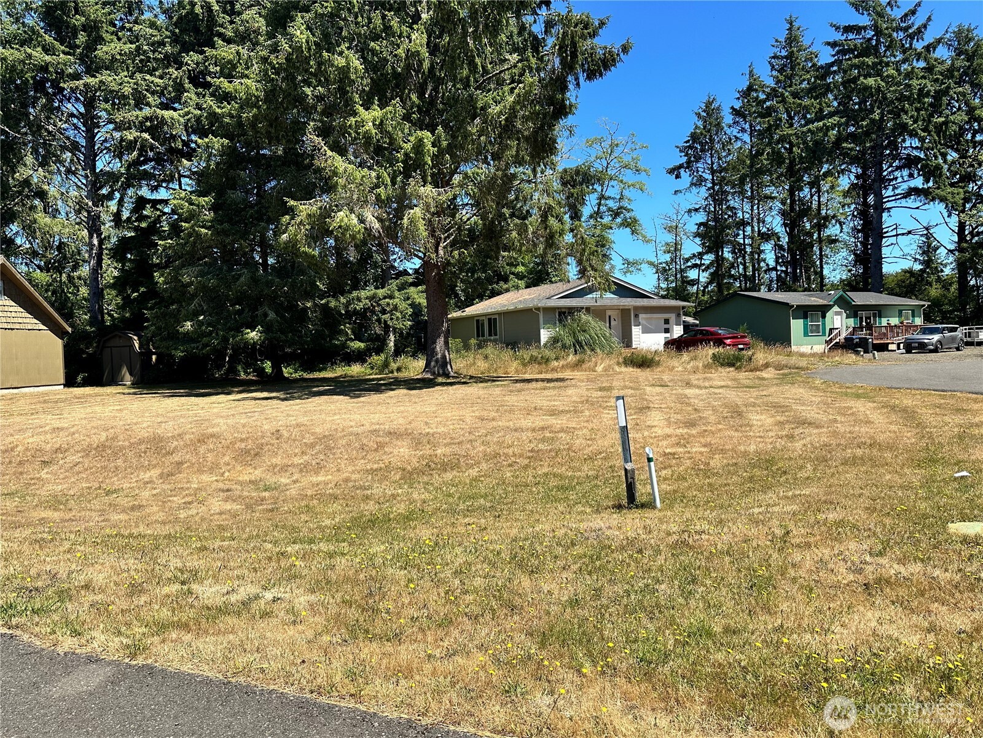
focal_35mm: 24
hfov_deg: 71.6
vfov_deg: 56.8
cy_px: 369
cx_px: 492
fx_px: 682
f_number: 1.78
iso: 80
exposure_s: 1/2967
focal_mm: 6.86
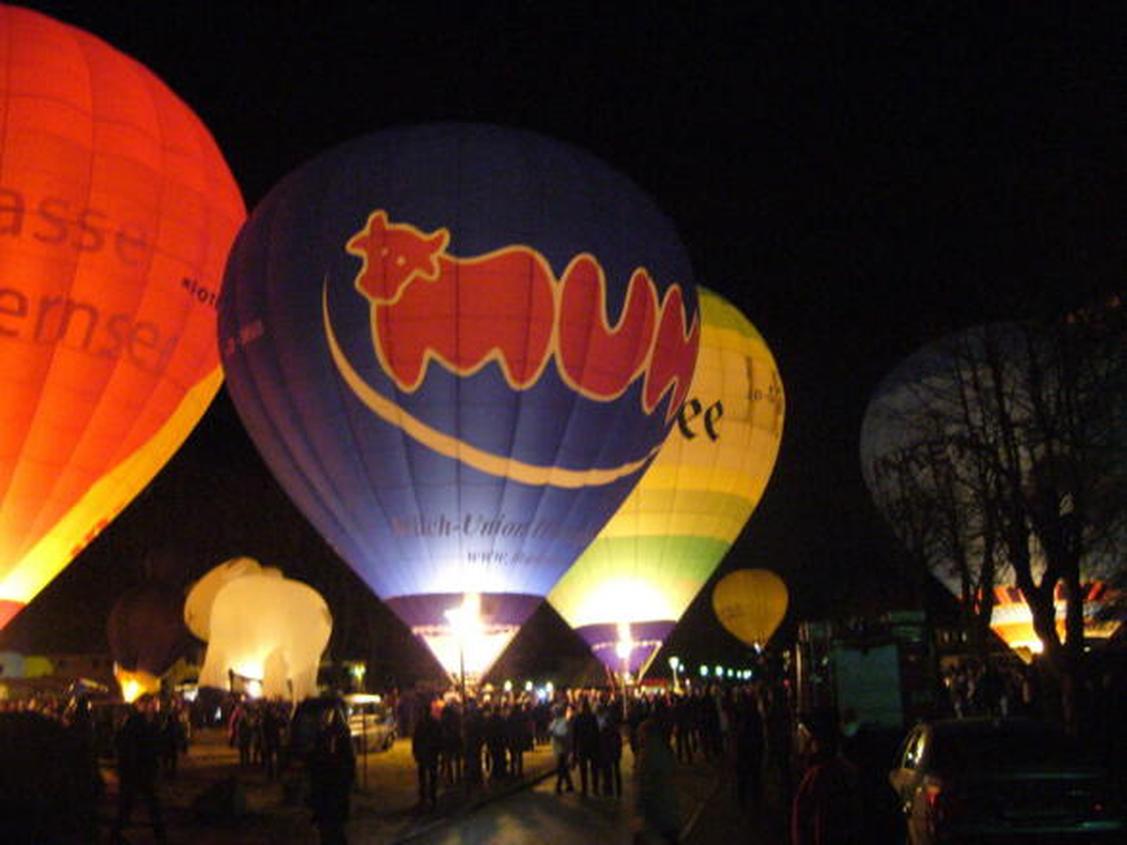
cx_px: 564
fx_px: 1139
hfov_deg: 52.6
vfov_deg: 40.7
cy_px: 422
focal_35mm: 35
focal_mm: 5.8
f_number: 2.8
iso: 400
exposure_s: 1/10
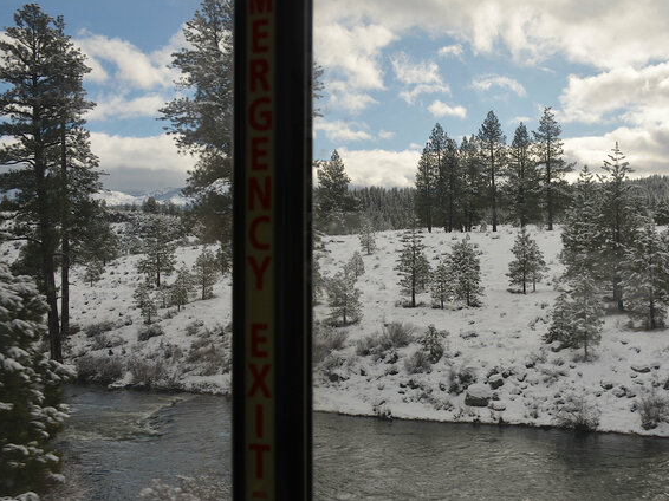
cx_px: 366
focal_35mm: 38
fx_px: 725
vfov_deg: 38.1
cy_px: 250
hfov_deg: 49.4
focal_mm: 23
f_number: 8
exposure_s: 1/250
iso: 160
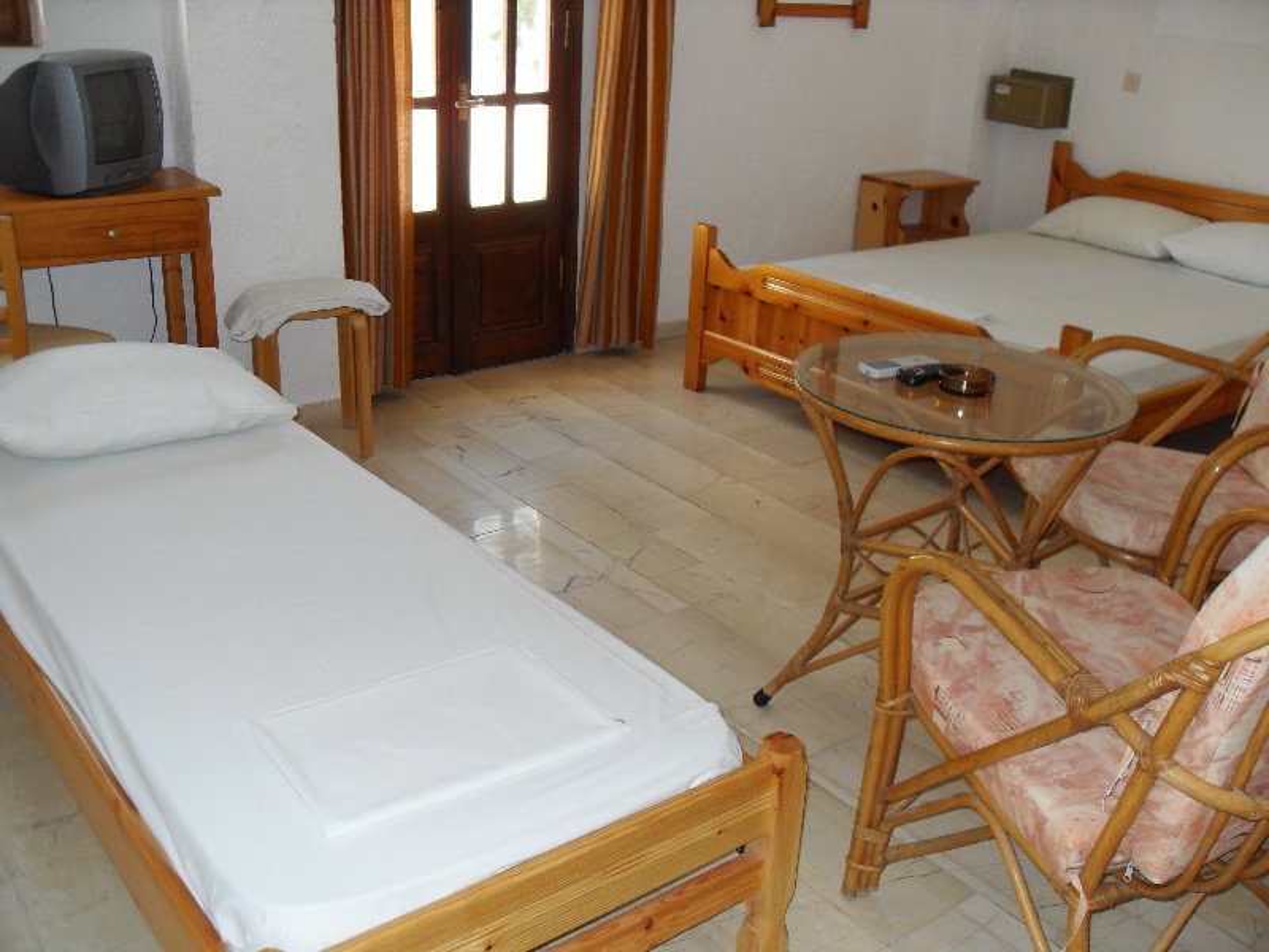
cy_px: 476
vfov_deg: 40.7
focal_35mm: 35
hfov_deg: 52.6
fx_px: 1283
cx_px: 634
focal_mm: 6.3
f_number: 2.8
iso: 100
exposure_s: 1/45
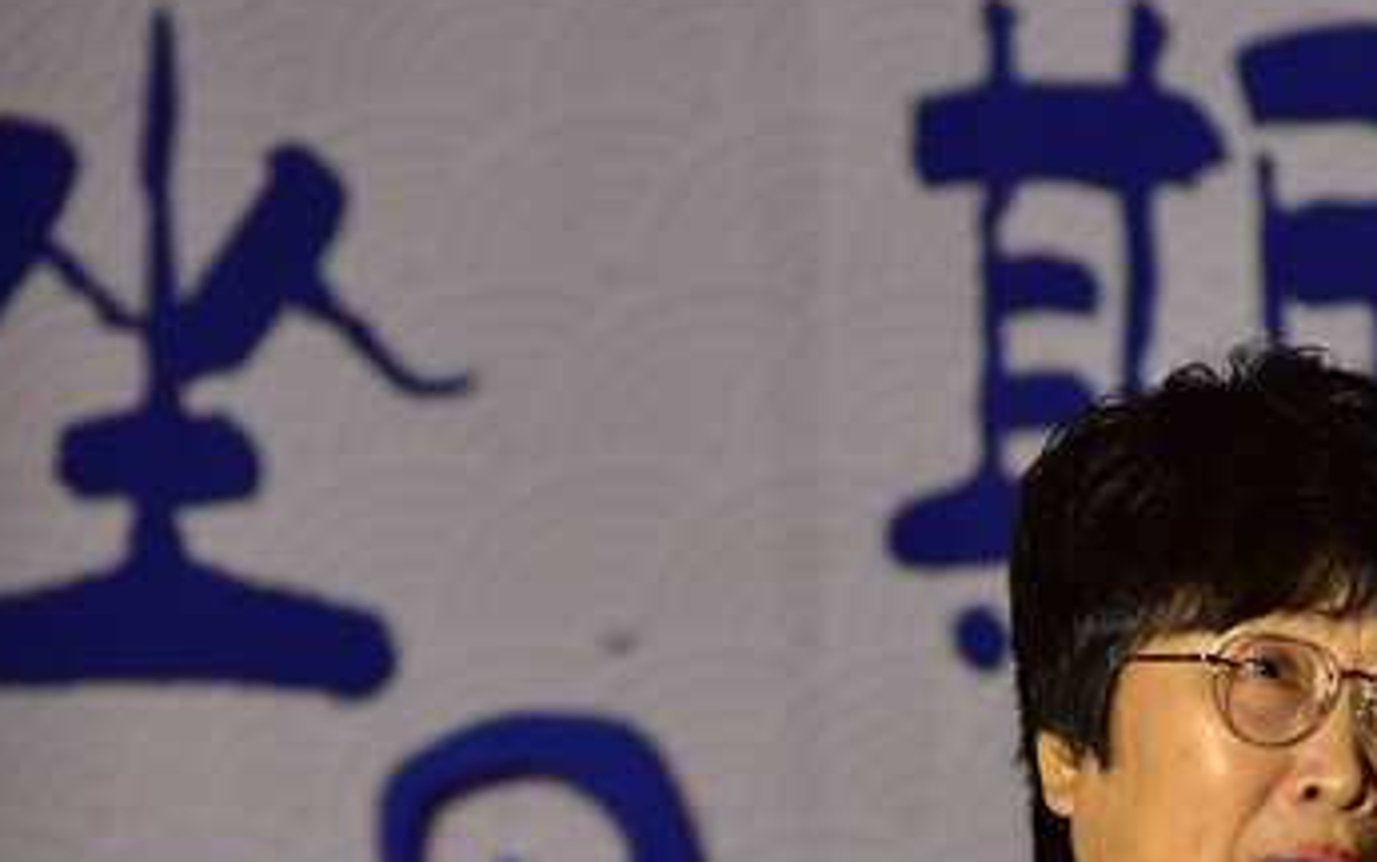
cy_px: 690
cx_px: 978
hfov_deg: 4.4
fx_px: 17759
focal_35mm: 473
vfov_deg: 2.8
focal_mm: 200
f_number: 4
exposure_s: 1/200
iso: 640
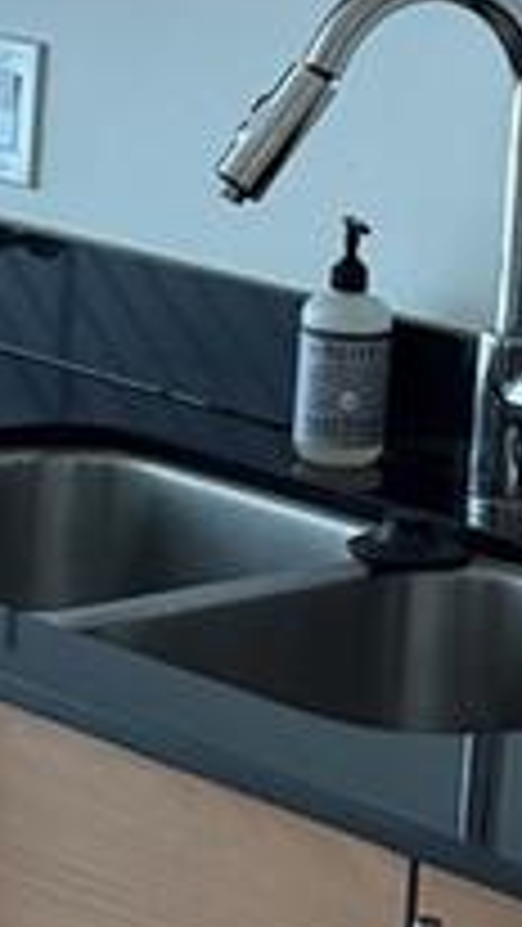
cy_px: 306
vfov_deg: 14.1
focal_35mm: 152
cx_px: 212
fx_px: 3737
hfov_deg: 8.0
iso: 200
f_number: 1.78
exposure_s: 1/67
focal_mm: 6.76
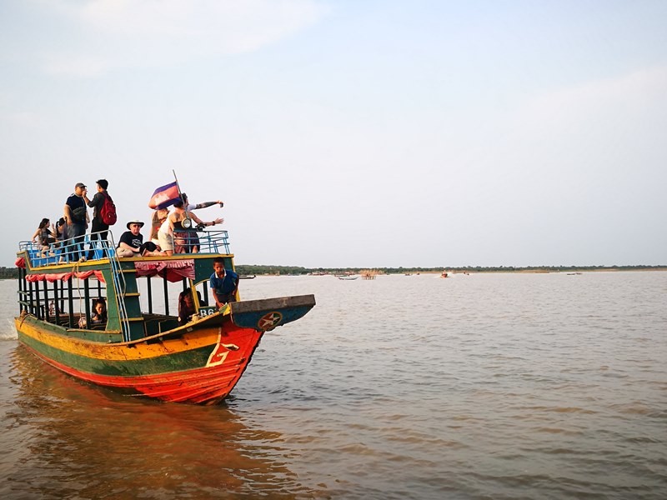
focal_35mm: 33
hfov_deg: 55.4
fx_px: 636
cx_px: 334
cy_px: 250
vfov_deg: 42.9
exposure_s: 1/245
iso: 50
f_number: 2.2
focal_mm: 4.5
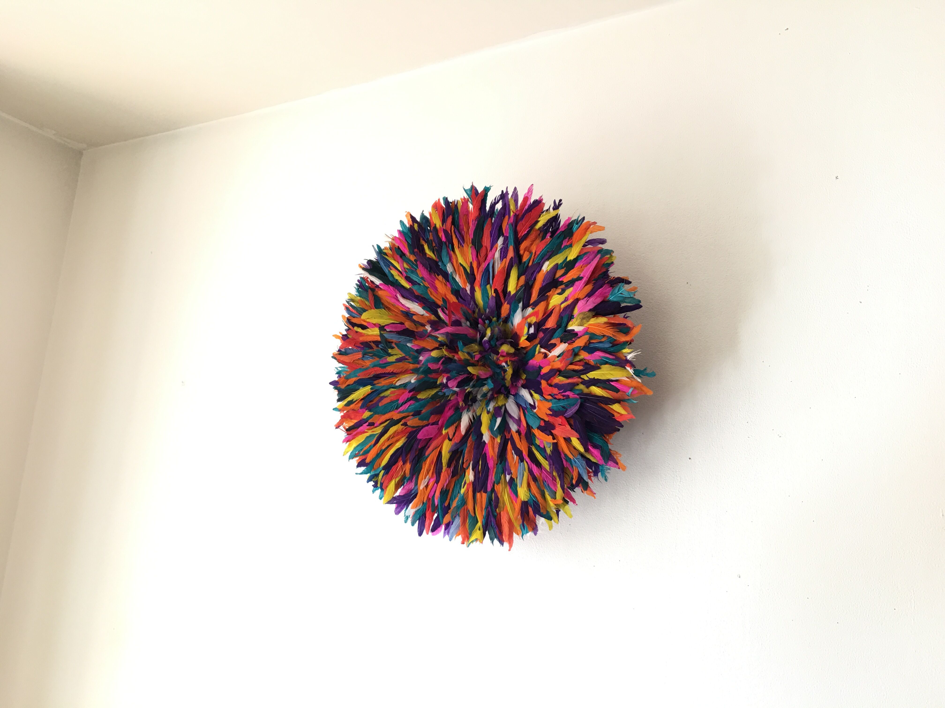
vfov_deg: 48.2
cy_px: 354
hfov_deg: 61.7
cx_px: 472
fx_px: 792
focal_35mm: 29
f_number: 2.2
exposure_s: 1/33
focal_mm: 4.15
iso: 50
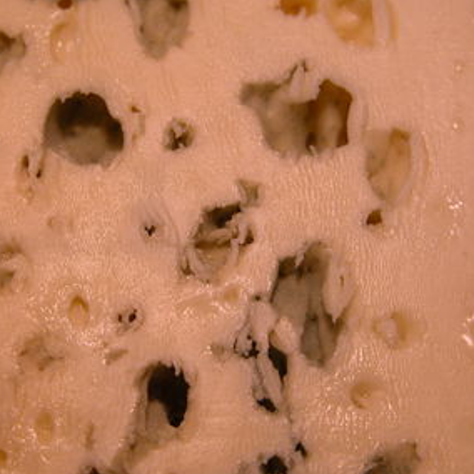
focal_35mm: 133
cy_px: 249
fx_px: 2060
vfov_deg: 13.1
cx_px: 159
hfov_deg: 13.1
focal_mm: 27.3
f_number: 3.7
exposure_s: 1/187
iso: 100
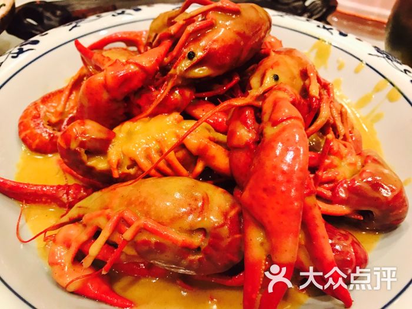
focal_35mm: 28
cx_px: 206
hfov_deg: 63.4
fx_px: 333
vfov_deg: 49.7
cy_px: 154
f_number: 1.8
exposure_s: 1/14
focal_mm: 3.99
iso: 100
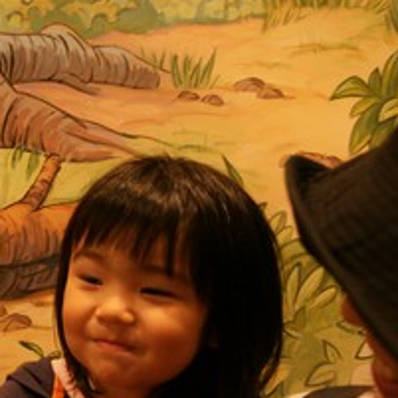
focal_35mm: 48
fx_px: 624
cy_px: 223
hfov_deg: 32.5
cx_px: 0
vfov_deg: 35.3
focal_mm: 18
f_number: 4
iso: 800
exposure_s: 1/8
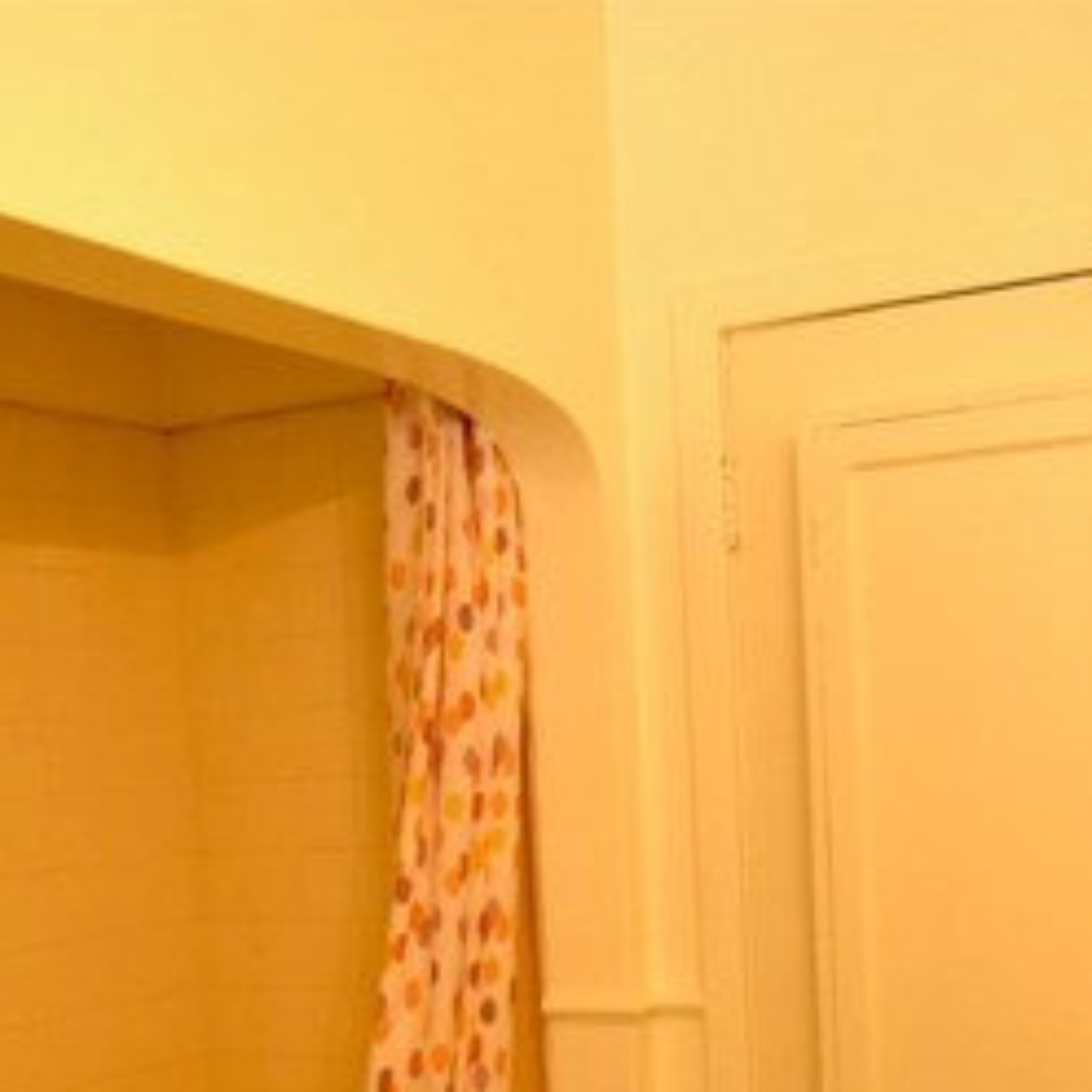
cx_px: 594
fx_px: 1642
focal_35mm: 46
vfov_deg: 35.2
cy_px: 927
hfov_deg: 36.8
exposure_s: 1/60
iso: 450
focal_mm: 14
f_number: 4
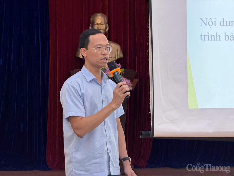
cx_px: 117
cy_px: 88
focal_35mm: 100
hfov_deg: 19.6
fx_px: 676
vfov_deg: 14.8
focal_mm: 16.89
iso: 250
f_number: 2.8
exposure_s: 1/50
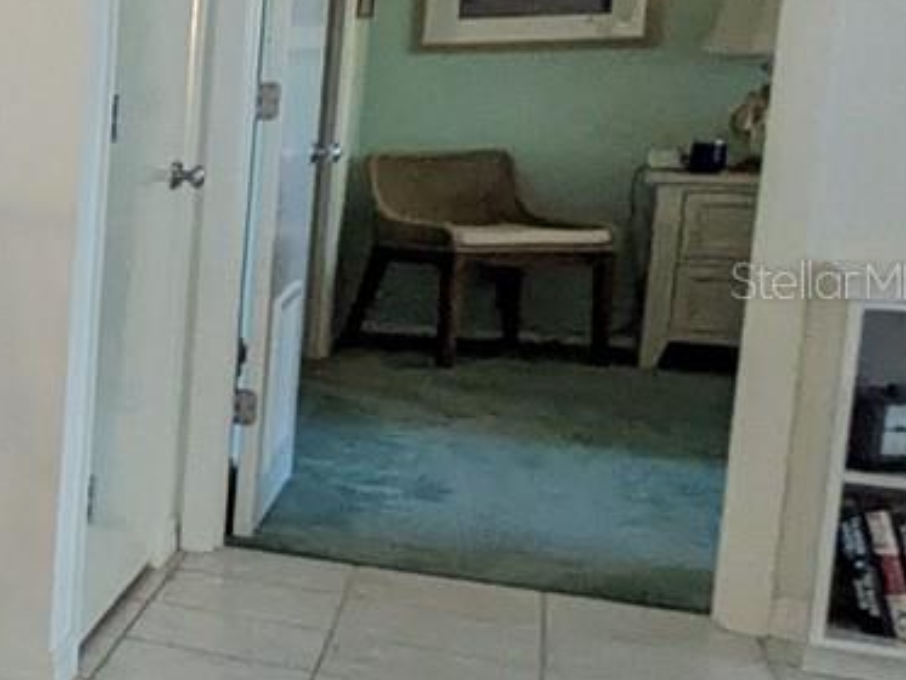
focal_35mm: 60
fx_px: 1571
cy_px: 279
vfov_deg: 24.4
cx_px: -983
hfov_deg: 18.2
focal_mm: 1.83
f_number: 2.2
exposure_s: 1/40
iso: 336
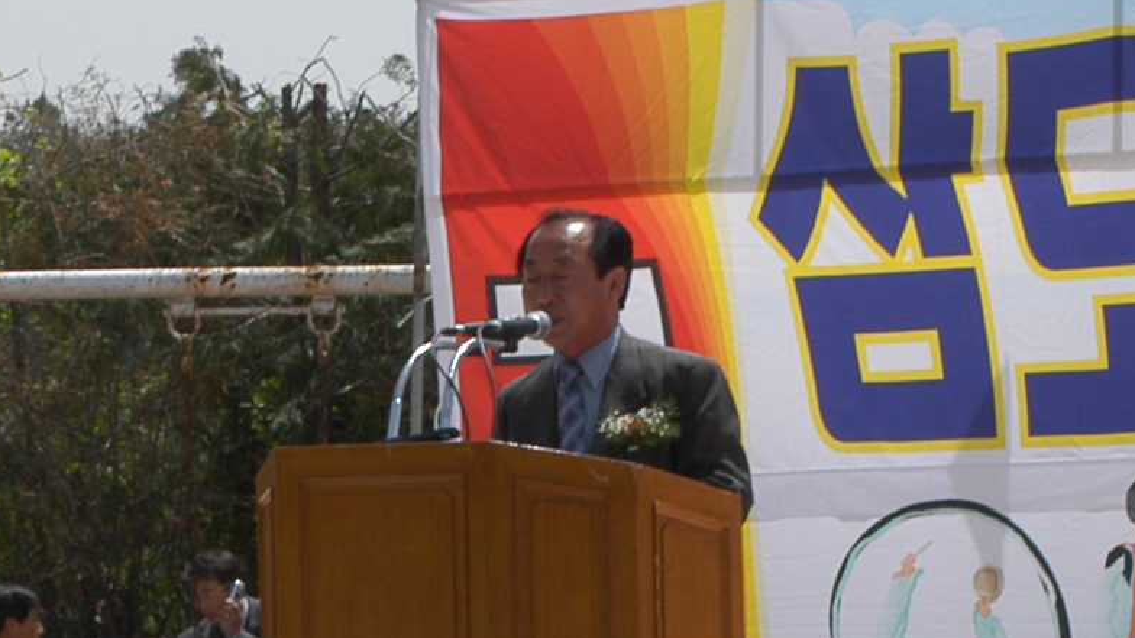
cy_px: 1179
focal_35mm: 241
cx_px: 379
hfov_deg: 8.9
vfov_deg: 5.0
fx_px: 7253
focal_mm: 40
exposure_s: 1/250
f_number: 11
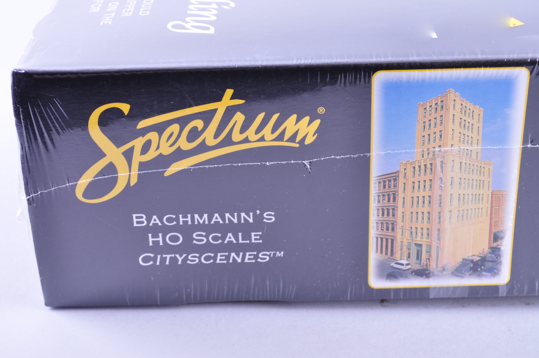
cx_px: 270
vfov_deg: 18.9
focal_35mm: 72
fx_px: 1077
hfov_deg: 28.1
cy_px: 179
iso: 200
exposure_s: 1/100
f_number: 8
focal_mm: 48
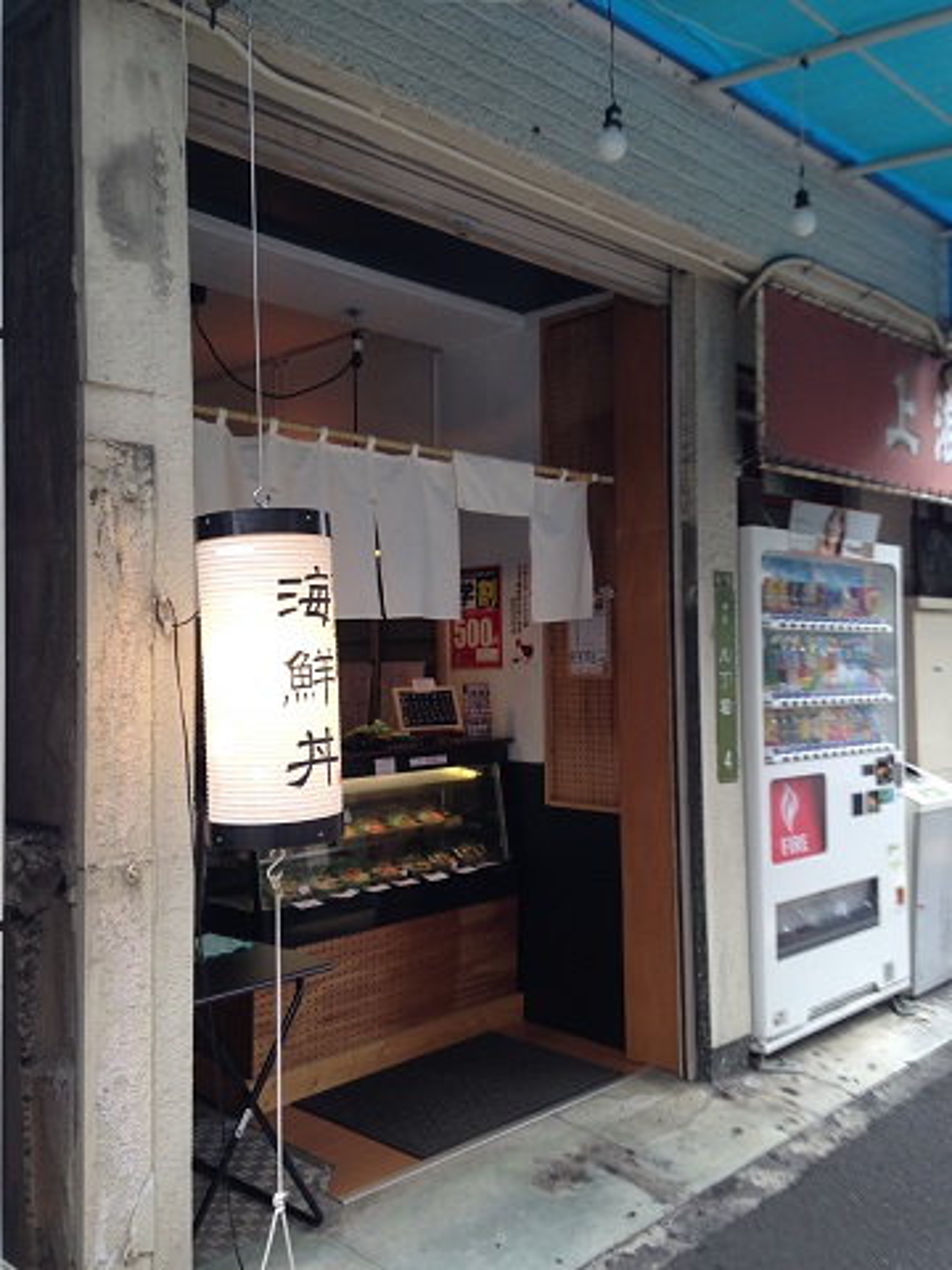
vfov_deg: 55.4
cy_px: 635
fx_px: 1210
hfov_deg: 42.9
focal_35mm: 33
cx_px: 476
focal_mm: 4.12
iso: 50
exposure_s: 1/60
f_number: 2.4
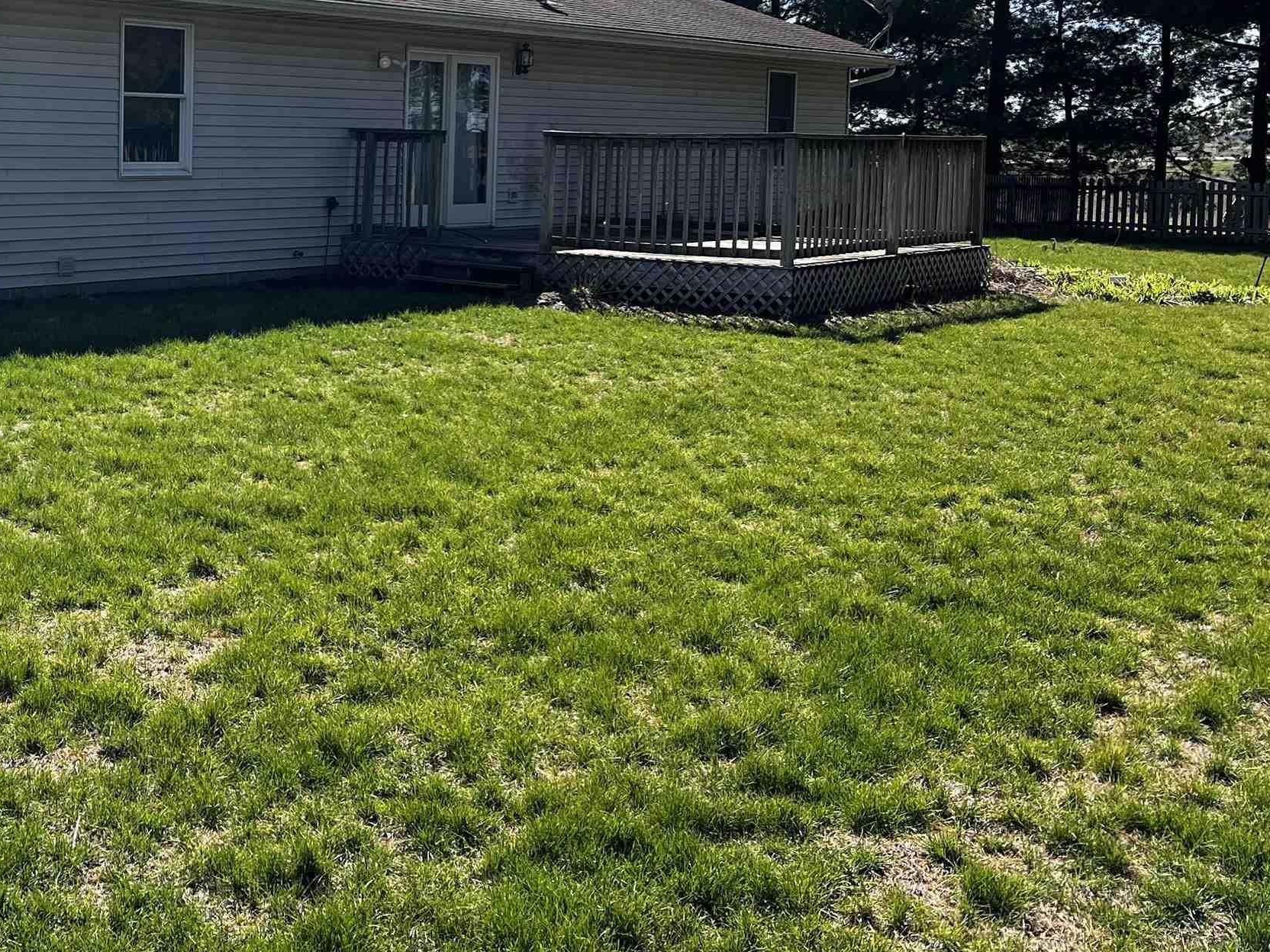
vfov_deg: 29.7
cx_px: 198
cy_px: 219
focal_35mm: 48
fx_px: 1761
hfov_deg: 37.7
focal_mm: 5.7
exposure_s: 1/3831
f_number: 1.5
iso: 50
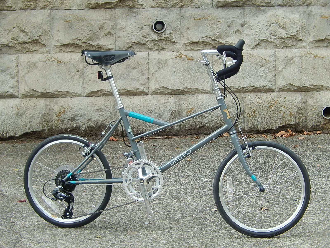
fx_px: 1764
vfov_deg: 8.0
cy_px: 124
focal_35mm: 185
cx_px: 165
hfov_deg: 10.7
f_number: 5.7
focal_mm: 33.3
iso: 125
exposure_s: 1/100
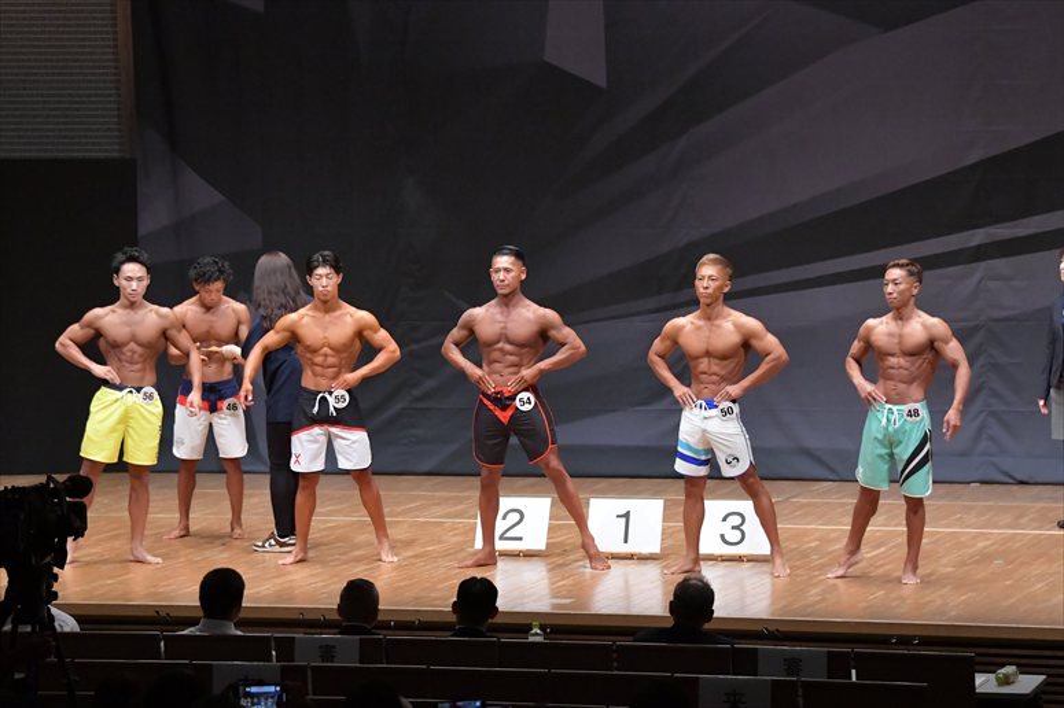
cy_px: 354
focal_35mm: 138
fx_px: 4077
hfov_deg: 14.9
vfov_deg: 9.9
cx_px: 532
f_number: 5.6
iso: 8000
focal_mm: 92
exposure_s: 1/400
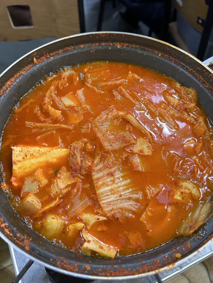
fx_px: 213
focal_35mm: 26
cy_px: 142
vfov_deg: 67.3
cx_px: 106
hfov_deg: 53.1
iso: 160
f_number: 1.5
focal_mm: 5.7
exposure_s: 1/60
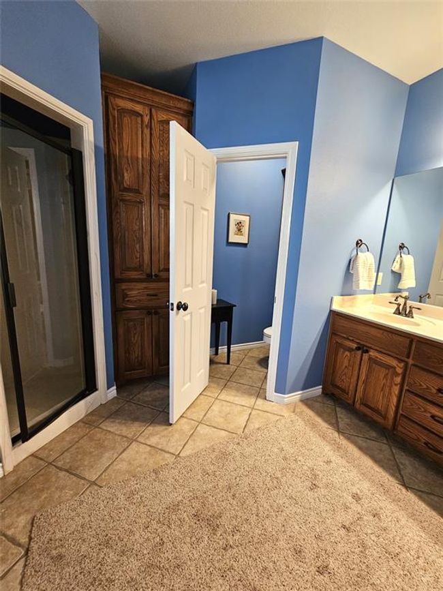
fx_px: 222
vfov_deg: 106.2
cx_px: 222
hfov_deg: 89.9
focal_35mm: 13
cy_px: 296
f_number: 2.2
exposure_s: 1/60
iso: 320
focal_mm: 2.2
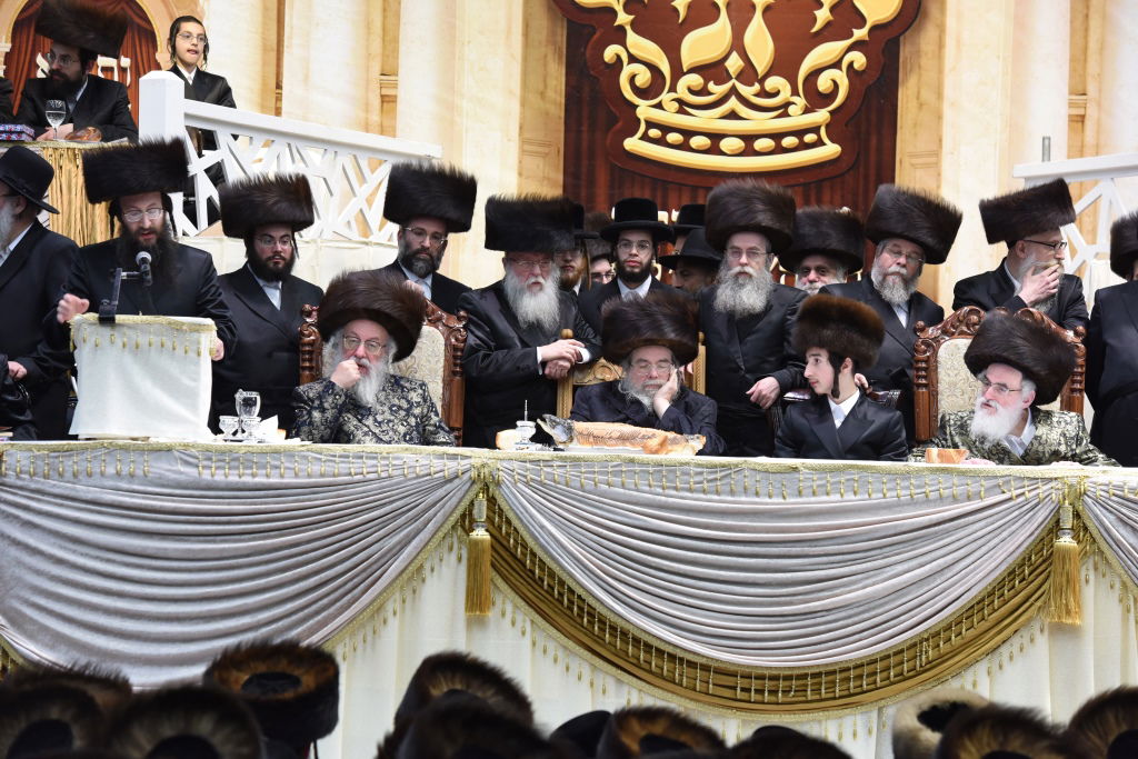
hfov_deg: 15.8
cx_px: 569
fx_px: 4110
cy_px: 380
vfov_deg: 10.6
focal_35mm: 130
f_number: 5.6
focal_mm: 130
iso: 2000
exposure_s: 1/125
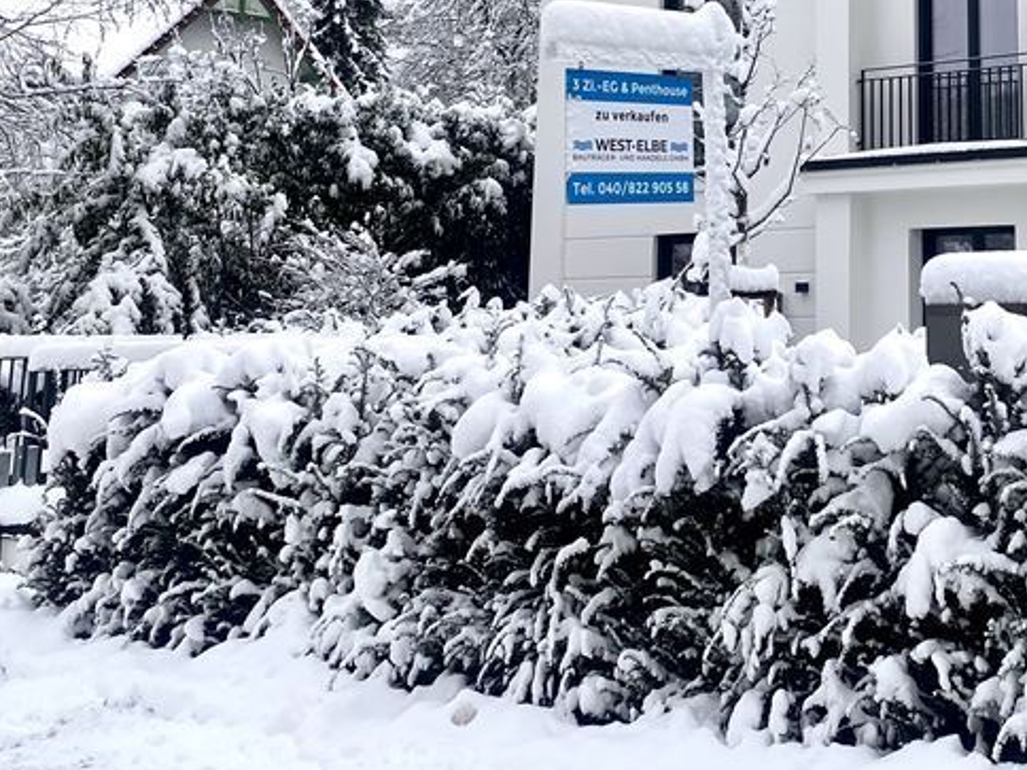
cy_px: 0
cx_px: 895
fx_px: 1632
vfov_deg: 25.3
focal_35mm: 55
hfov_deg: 33.4
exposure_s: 1/858
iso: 32
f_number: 1.8
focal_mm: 4.25
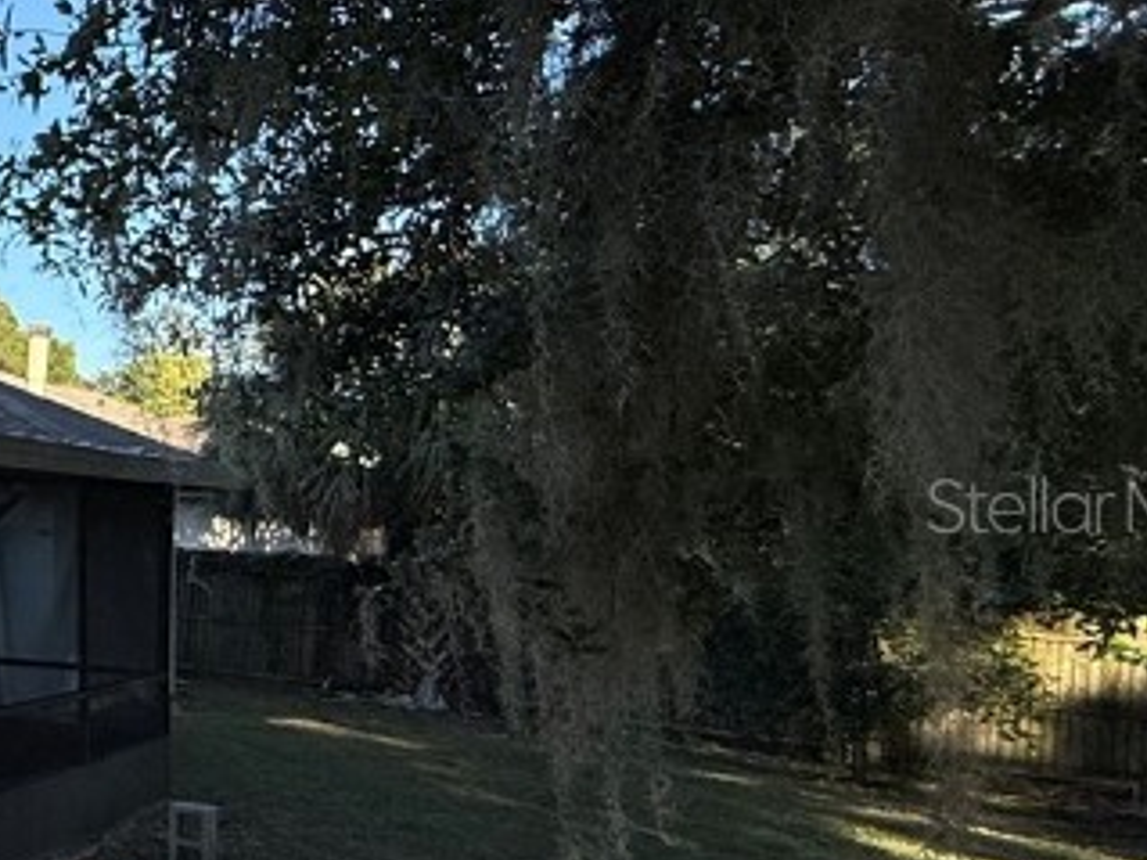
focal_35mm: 45
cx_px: -575
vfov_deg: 32.1
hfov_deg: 28.0
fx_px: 1491
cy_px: 504
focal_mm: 2.22
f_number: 2.2
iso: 50
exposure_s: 1/1312
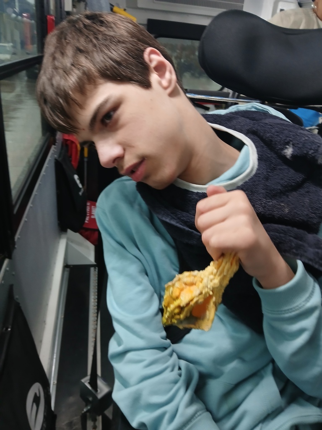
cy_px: 215
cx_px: 161
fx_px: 322
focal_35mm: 26
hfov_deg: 53.1
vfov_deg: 67.3
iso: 250
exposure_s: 1/24
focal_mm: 3.98
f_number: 1.8
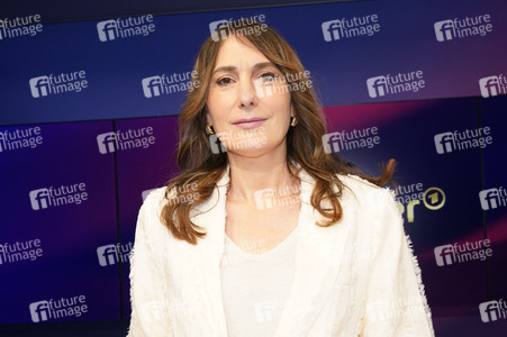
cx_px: 254
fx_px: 521
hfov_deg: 51.9
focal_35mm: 37
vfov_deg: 35.9
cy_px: 168
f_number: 5.6
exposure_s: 1/125
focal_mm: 37
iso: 2000
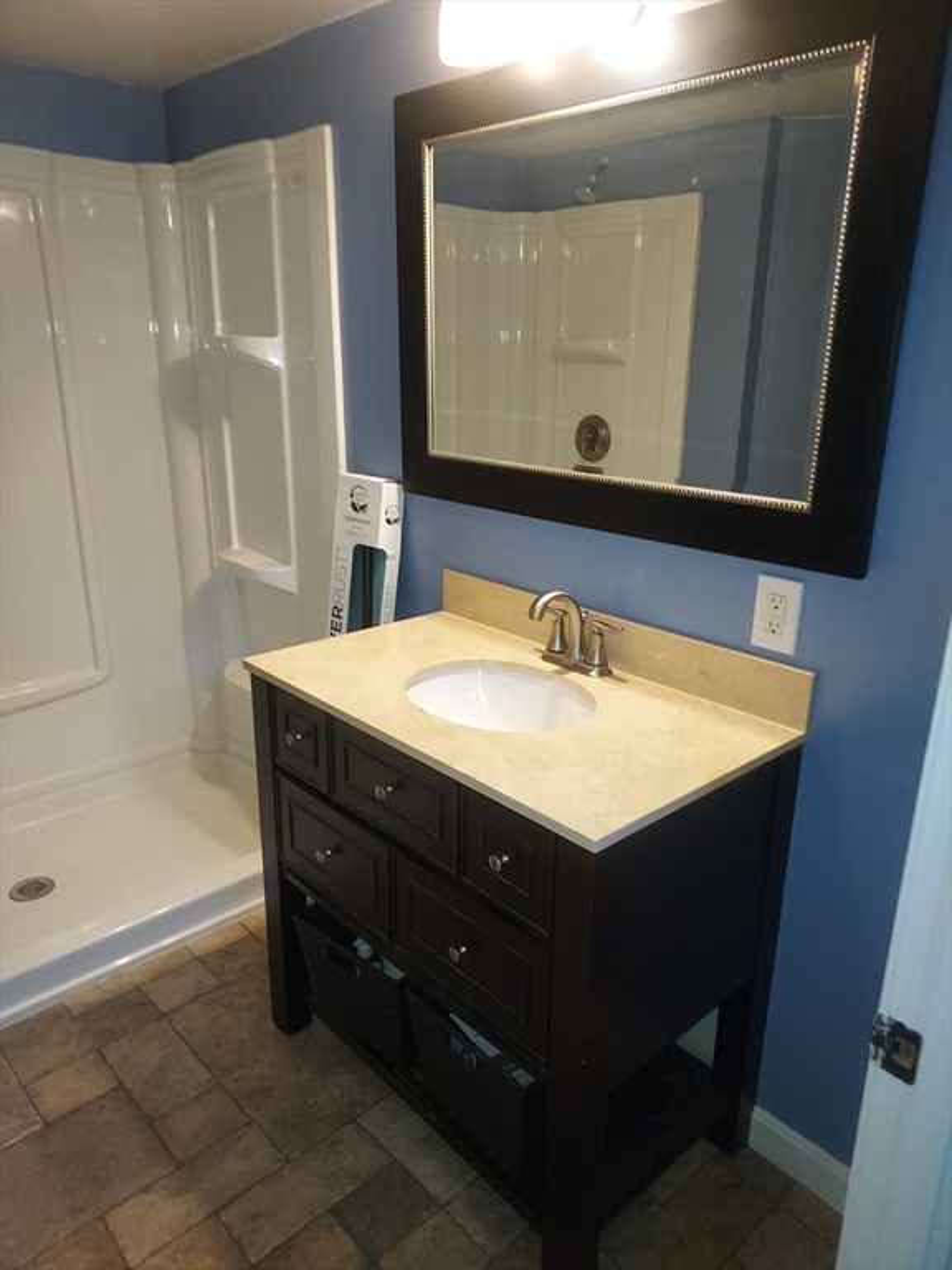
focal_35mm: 24
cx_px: 476
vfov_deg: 71.6
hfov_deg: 56.8
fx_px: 880
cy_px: 635
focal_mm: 4.6
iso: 320
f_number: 1.8
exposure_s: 1/40
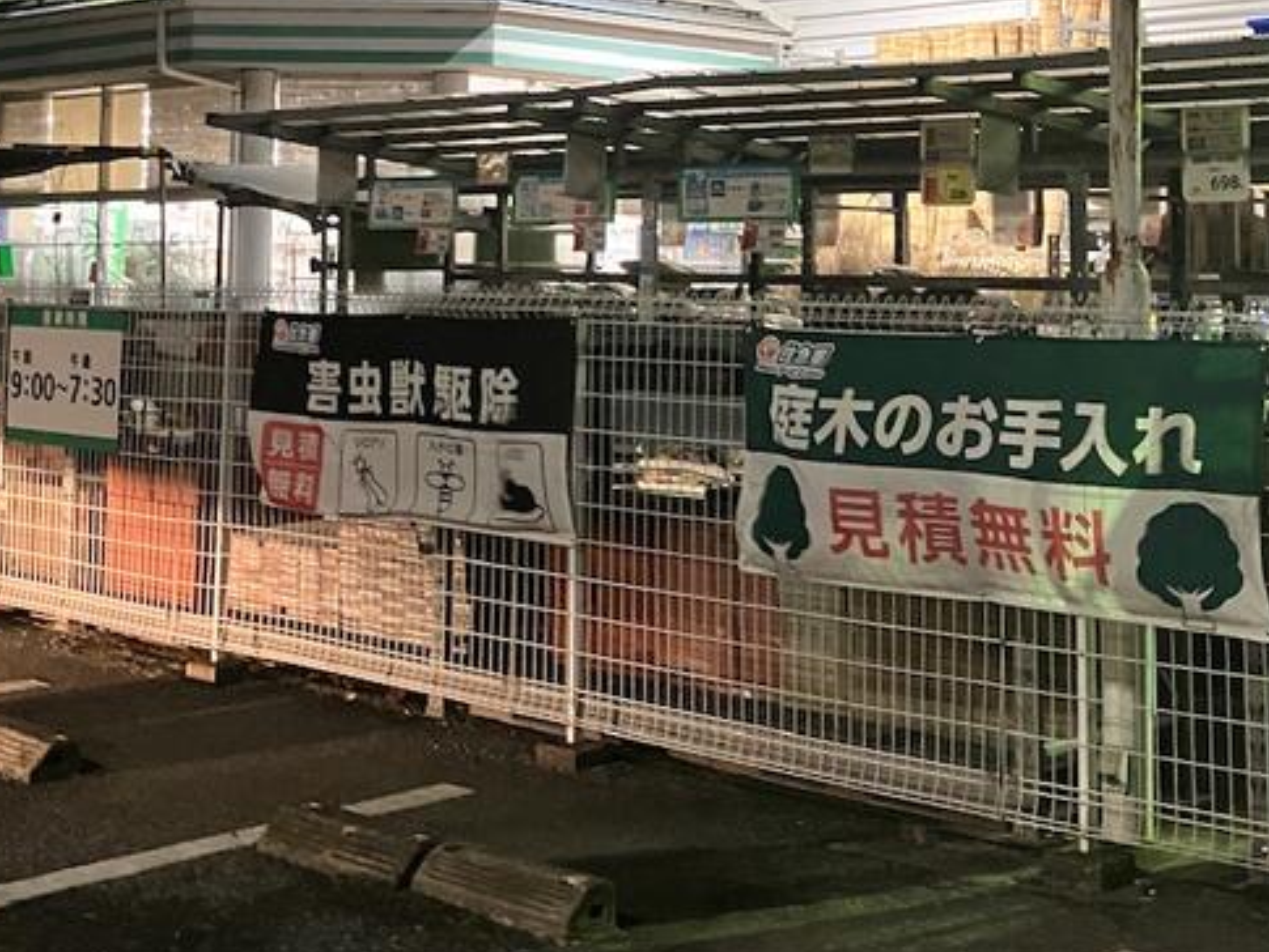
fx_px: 2163
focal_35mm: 59
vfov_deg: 23.9
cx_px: 589
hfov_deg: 32.7
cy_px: 46
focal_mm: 3.99
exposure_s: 1/25
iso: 400
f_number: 1.8
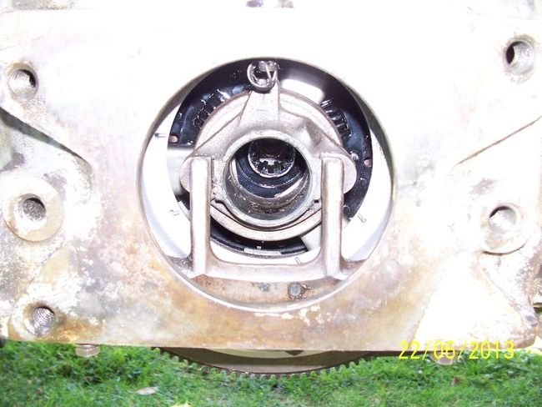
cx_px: 271
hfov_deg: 52.6
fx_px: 548
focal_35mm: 35
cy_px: 204
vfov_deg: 40.7
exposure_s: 1/60
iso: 140
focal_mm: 6
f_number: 2.8
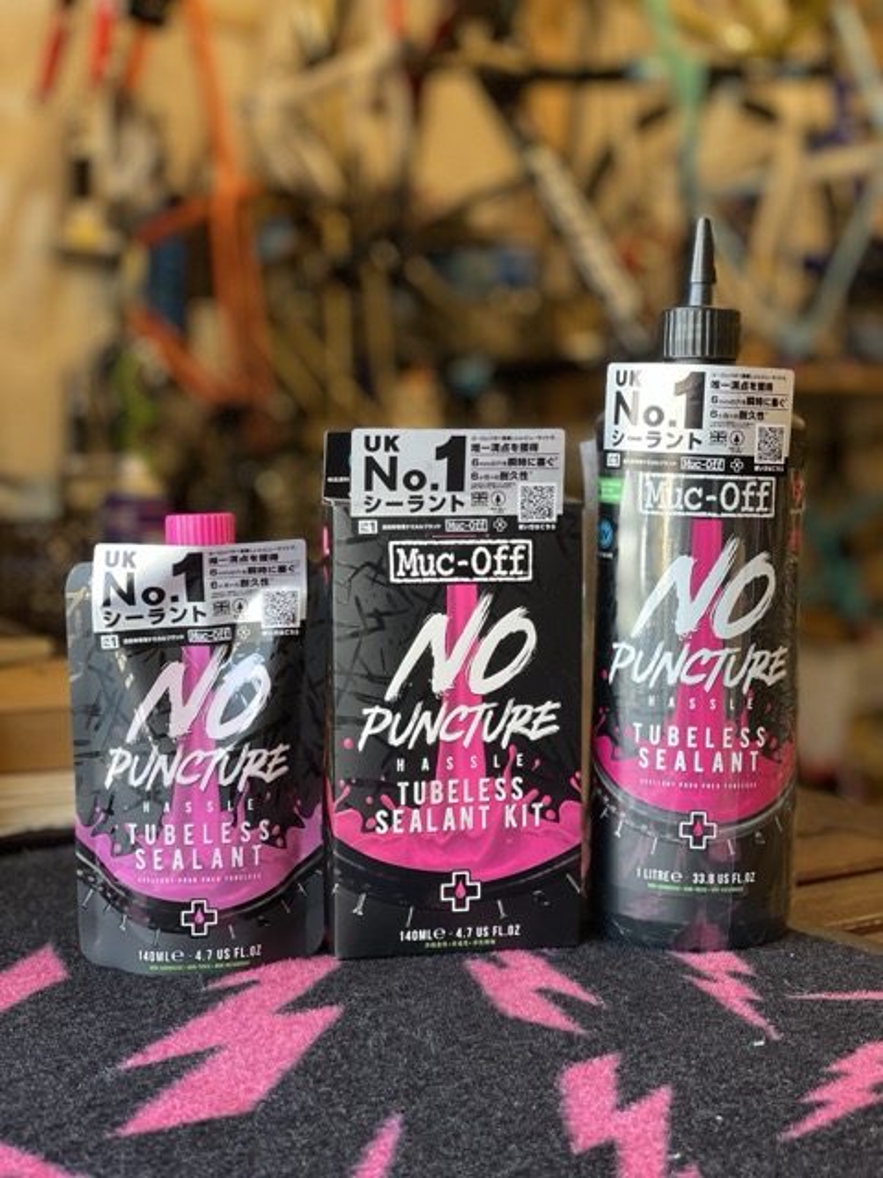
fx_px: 1769
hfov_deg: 28.0
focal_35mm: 52
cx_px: 442
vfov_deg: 36.8
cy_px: 589
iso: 160
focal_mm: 6
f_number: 2
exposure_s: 1/120
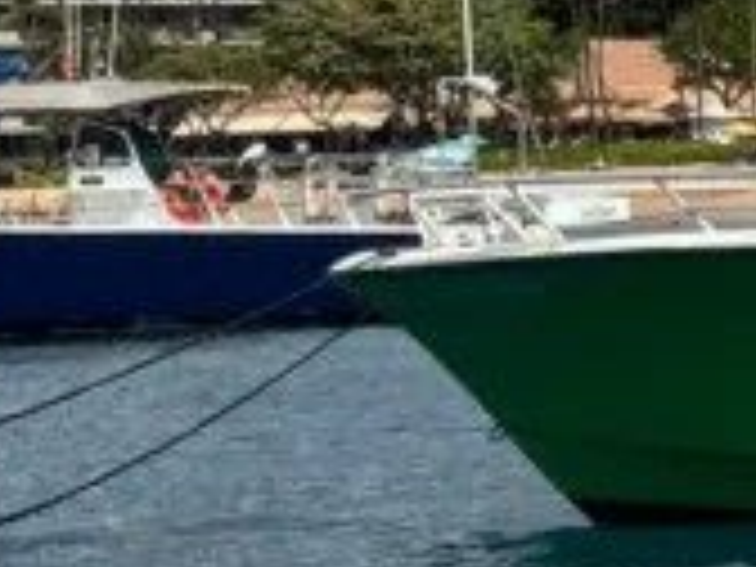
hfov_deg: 6.7
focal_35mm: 292
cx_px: 1084
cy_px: 261
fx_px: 6377
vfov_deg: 5.1
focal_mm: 6.76
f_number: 1.78
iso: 64
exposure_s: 1/6410
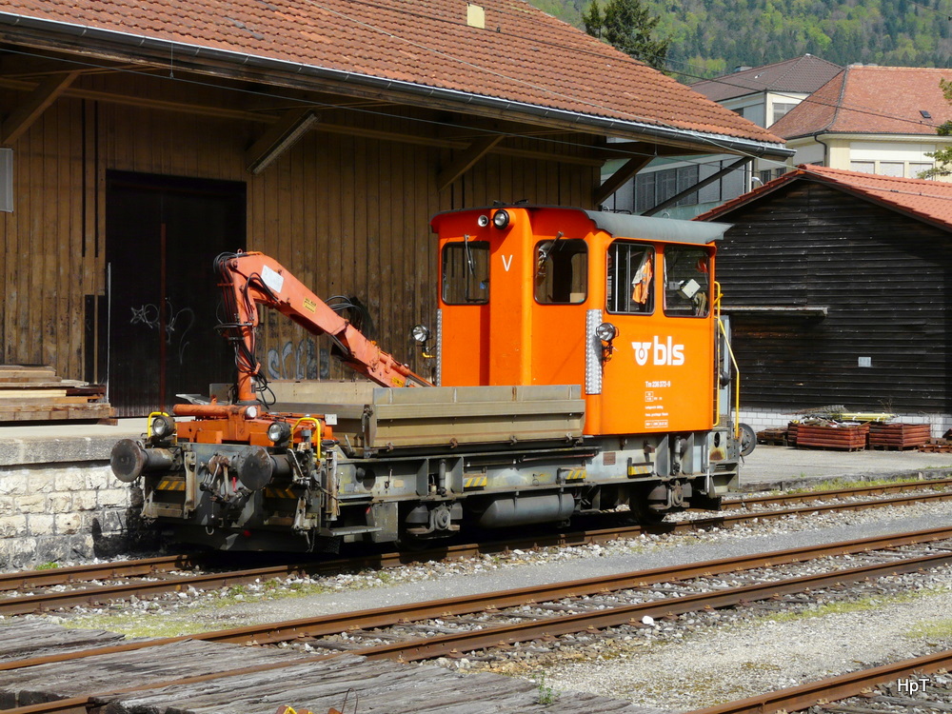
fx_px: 2228
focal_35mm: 81
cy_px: 357
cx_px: 476
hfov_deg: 24.1
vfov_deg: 18.2
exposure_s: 1/500
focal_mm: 13.3
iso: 100
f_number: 5.6
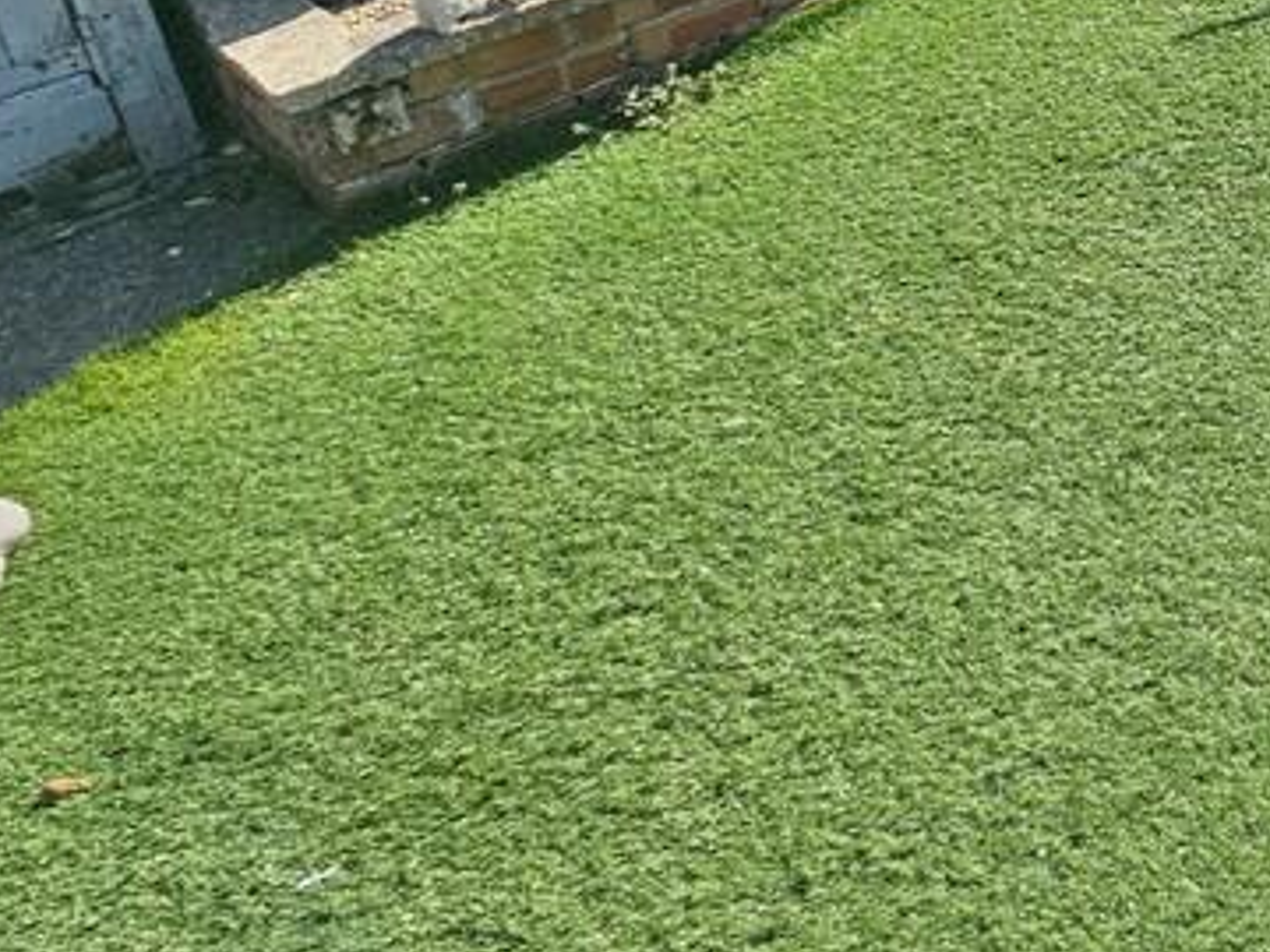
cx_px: 1651
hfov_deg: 34.9
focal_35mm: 37
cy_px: -268
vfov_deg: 30.8
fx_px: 1357
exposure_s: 1/3238
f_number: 2.2
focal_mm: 2.2
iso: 50
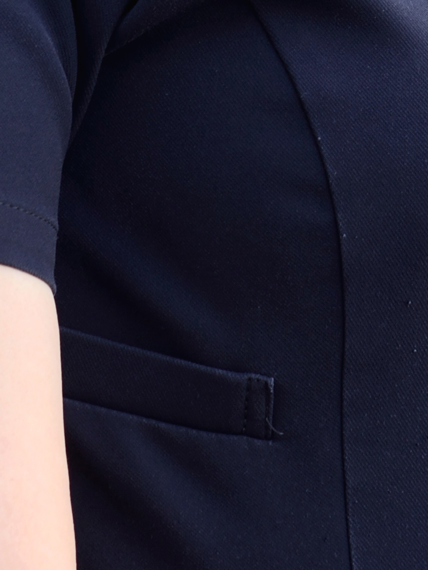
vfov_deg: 3.3
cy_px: -568
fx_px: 9872
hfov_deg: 2.5
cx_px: 392
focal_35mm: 599
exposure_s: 1/125
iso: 100
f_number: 6.3
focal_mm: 120
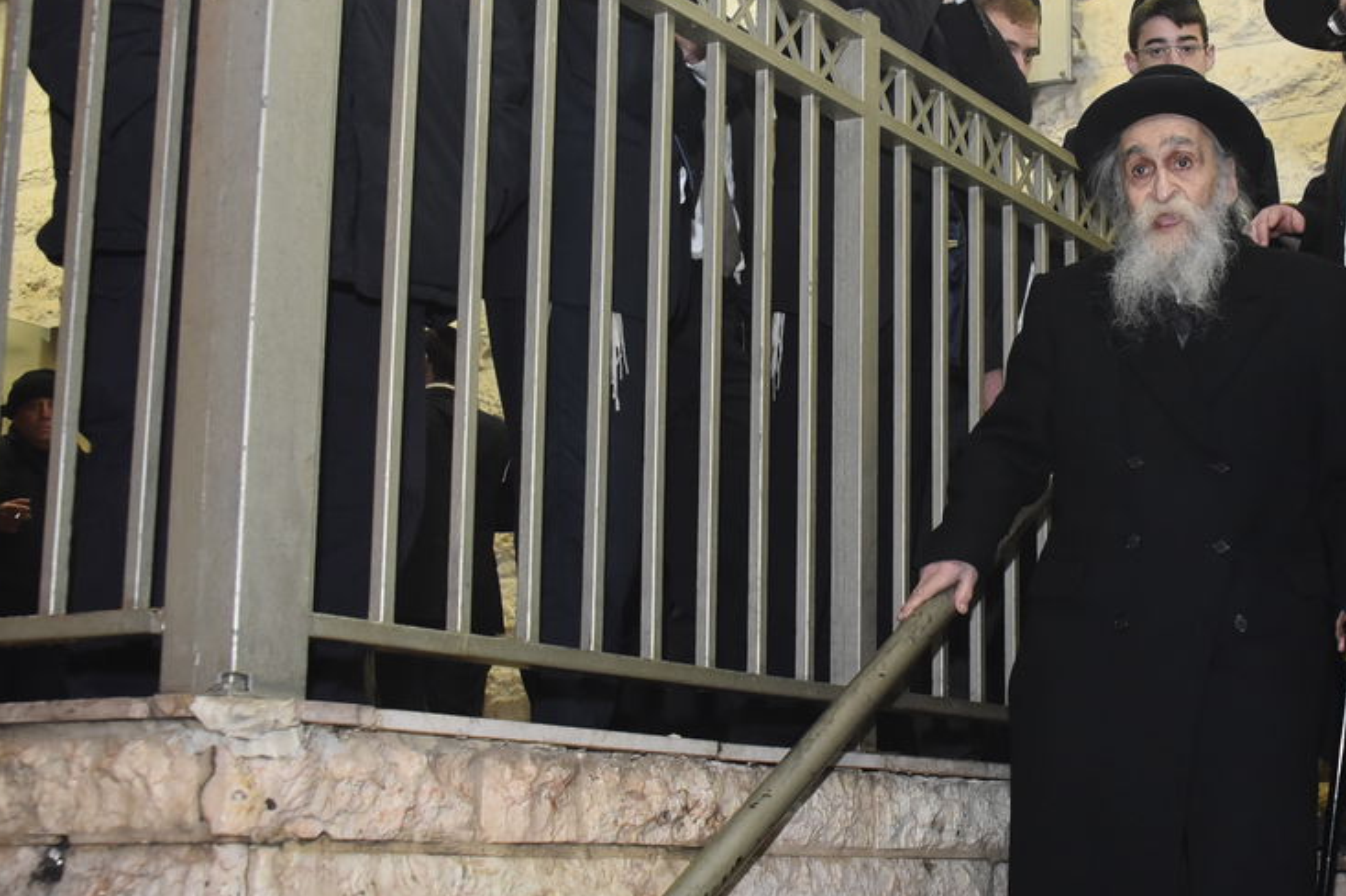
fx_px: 2280
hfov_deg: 32.0
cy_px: 479
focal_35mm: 61
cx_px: 1078
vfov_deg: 22.2
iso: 3200
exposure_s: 1/125
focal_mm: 32
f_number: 5.6
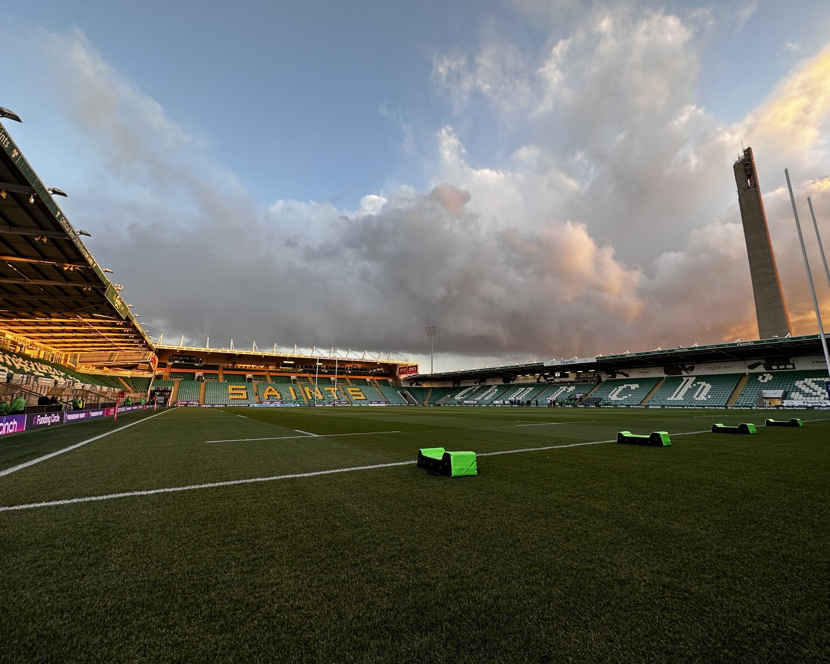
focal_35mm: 15
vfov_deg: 84.0
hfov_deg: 96.8
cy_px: 327
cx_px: 426
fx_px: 369
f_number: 2.2
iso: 40
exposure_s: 1/104
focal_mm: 2.22
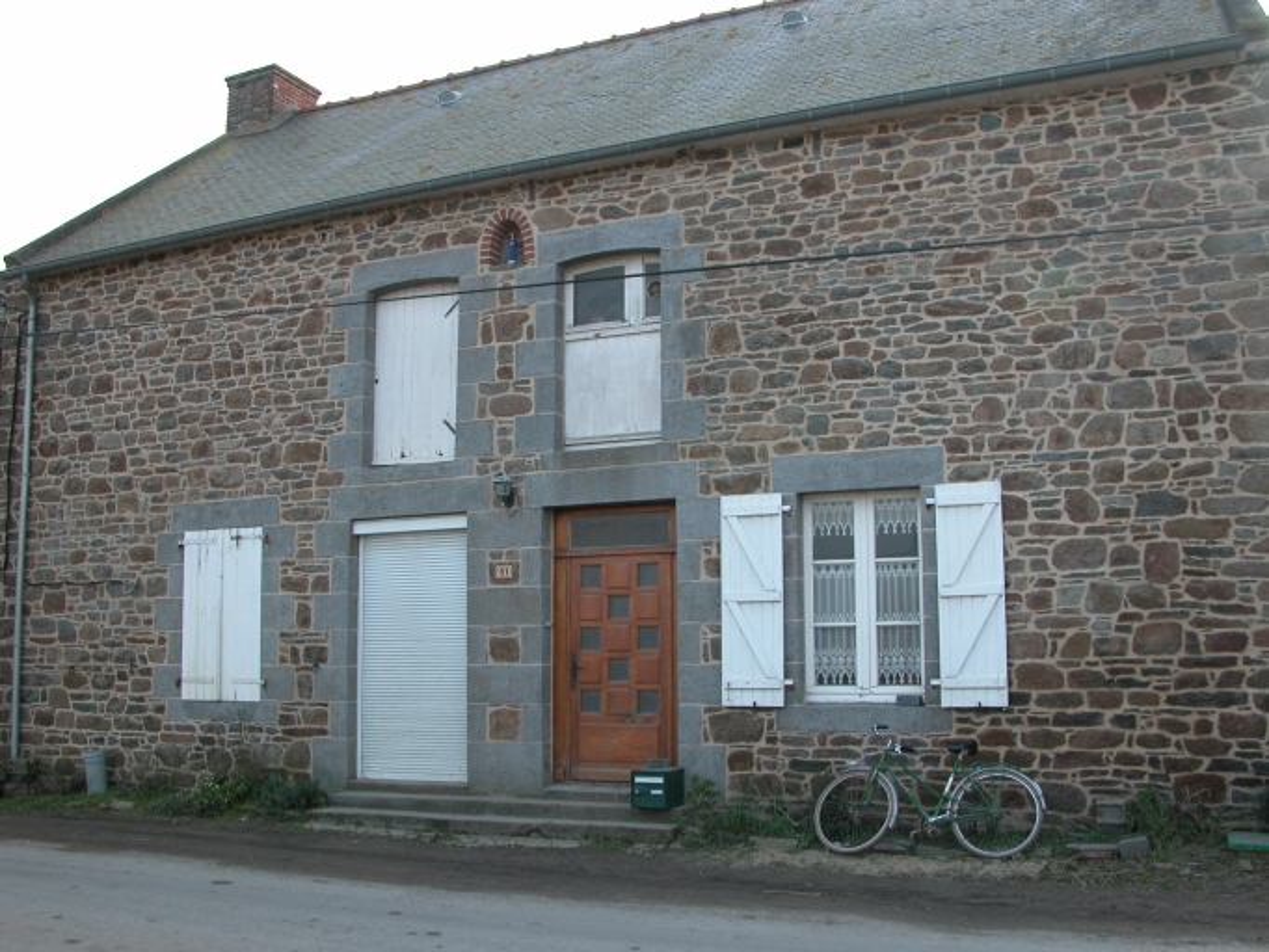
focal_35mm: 35
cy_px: 476
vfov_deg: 40.7
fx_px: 1284
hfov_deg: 52.6
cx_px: 634
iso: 100
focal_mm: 8.9
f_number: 4.5
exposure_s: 1/196
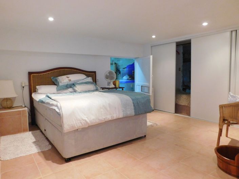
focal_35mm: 23
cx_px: 120
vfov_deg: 58.9
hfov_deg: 73.9
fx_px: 159
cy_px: 90
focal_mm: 4
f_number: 3
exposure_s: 1/25
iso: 400
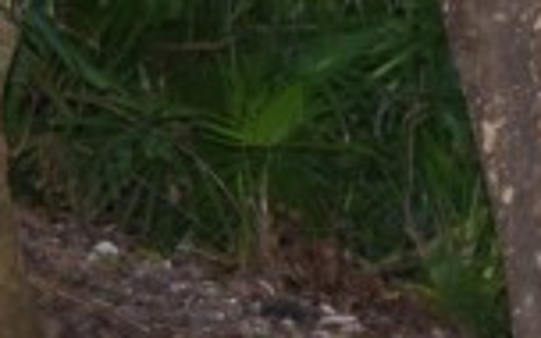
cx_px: 1313
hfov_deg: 5.5
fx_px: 5455
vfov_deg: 3.5
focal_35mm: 370
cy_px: -523
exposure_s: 1/100
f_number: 5
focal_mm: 36
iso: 800
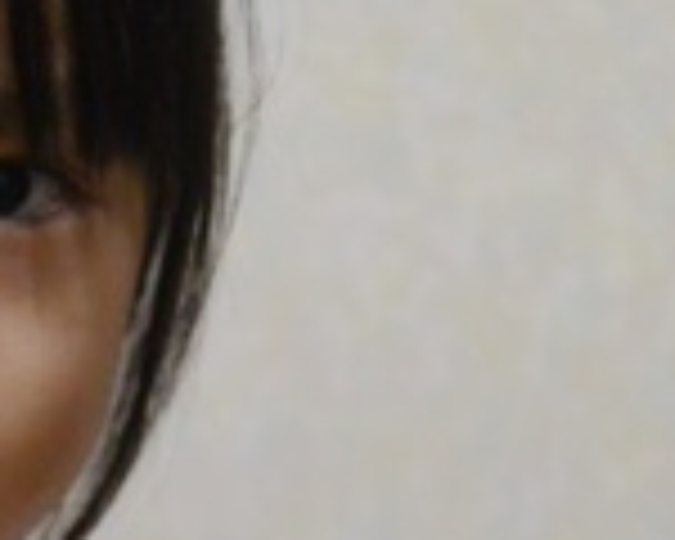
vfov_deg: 10.1
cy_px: 421
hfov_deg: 12.3
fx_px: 3057
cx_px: -104
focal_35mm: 153
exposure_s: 1/100
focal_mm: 18.5
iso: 800
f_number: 1.8
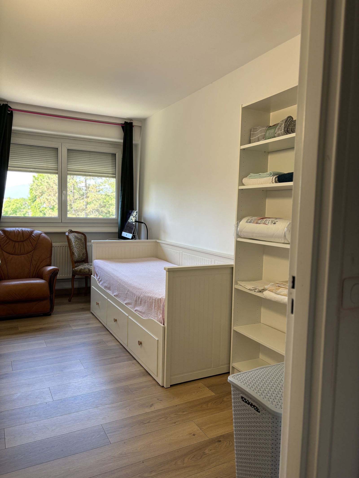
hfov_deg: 53.1
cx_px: 180
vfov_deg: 67.3
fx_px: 359
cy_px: 239
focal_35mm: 26
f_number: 1.6
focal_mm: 5.96
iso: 100
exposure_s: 1/121
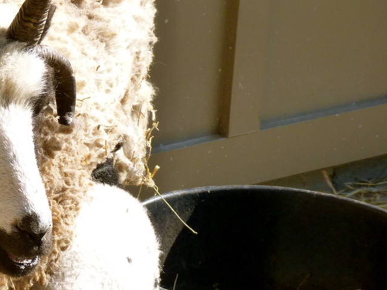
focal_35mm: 227
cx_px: -90
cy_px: 209
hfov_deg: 8.6
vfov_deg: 6.5
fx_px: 2539
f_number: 4.5
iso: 125
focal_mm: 16.1
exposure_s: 1/250
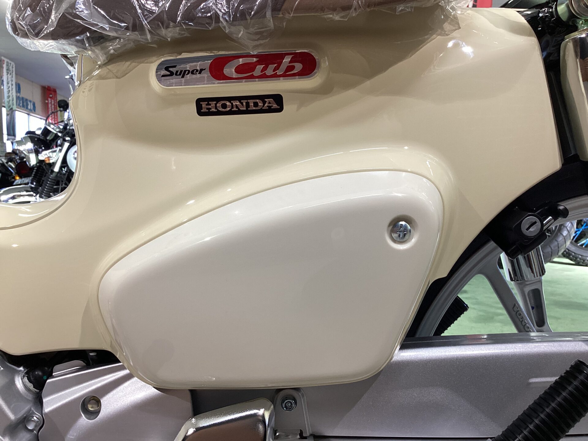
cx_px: 294
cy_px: 220
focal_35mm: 31
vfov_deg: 45.4
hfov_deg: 58.4
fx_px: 527
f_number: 2.4
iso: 100
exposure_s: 1/60
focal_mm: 3.3
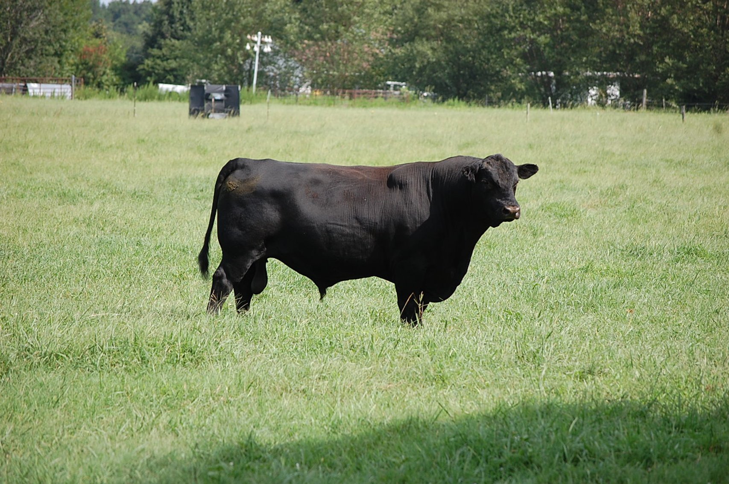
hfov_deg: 11.2
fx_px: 3702
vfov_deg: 7.5
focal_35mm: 183
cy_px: 242
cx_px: 364
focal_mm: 122
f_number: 5.6
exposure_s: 1/500
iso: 250
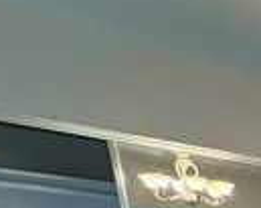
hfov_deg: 16.2
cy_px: 438
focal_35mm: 68
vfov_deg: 16.2
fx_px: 525
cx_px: 591
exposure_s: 1/60
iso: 500
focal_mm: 2.22
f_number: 2.2
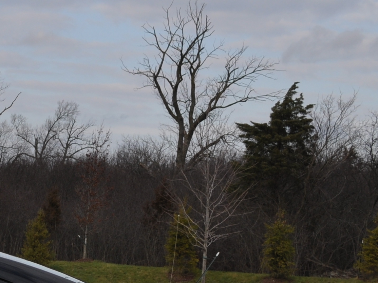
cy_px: 359
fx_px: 1332
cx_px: -224
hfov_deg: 14.8
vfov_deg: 11.8
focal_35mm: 122
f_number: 9
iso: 200
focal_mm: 22
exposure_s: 1/320
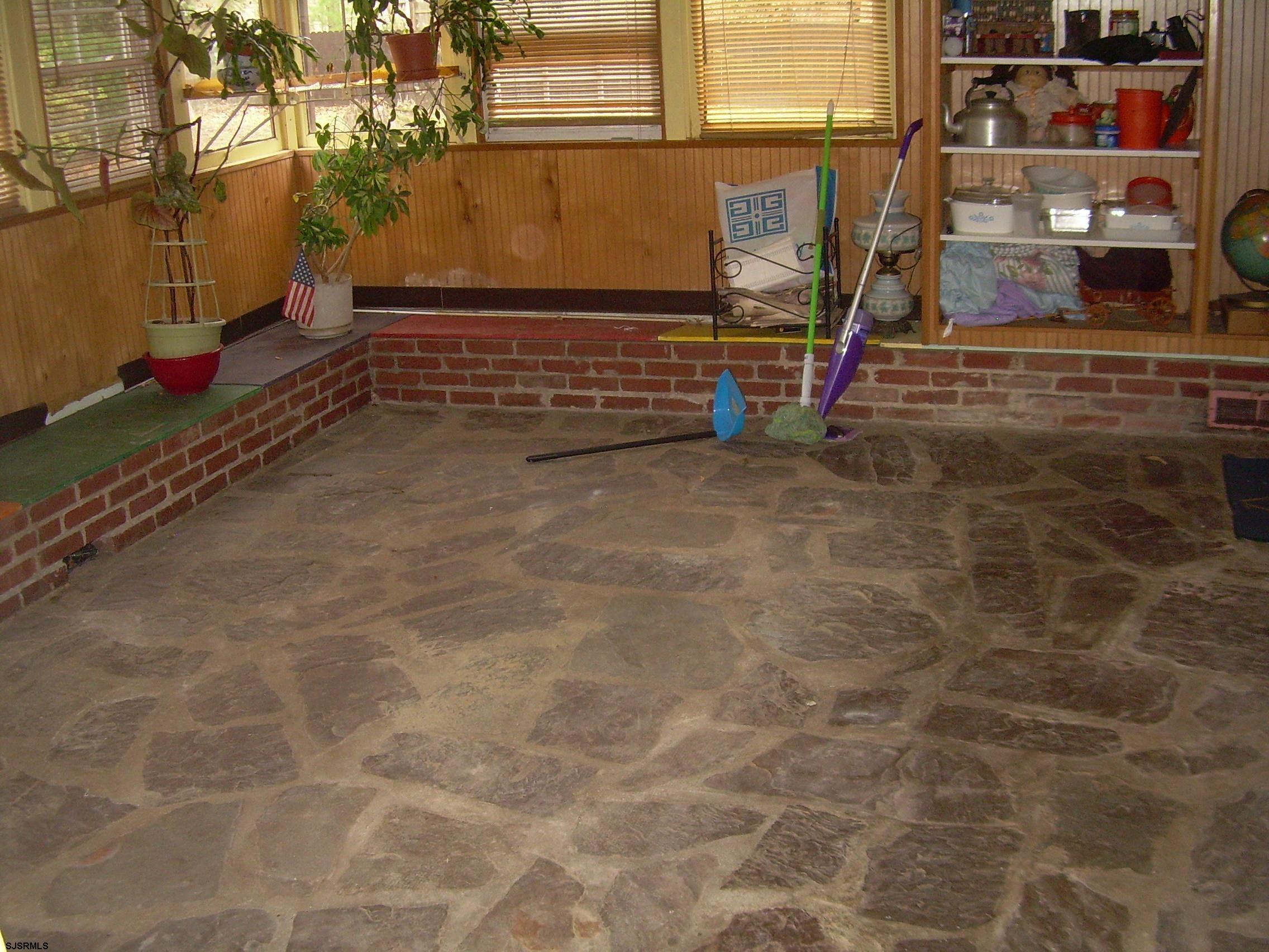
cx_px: 634
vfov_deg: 37.7
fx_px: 1393
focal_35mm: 38
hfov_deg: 49.0
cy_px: 476
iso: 200
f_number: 2.8
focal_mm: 6.3
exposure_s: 1/60
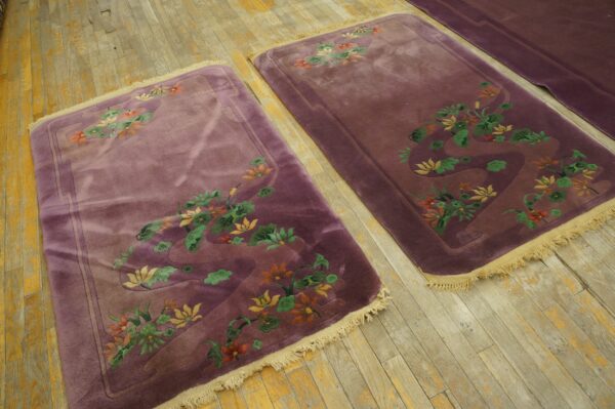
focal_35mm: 27
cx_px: 308
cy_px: 204
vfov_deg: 47.9
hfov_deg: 67.4
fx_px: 461
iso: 800
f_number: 4
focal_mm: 18
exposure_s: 1/60
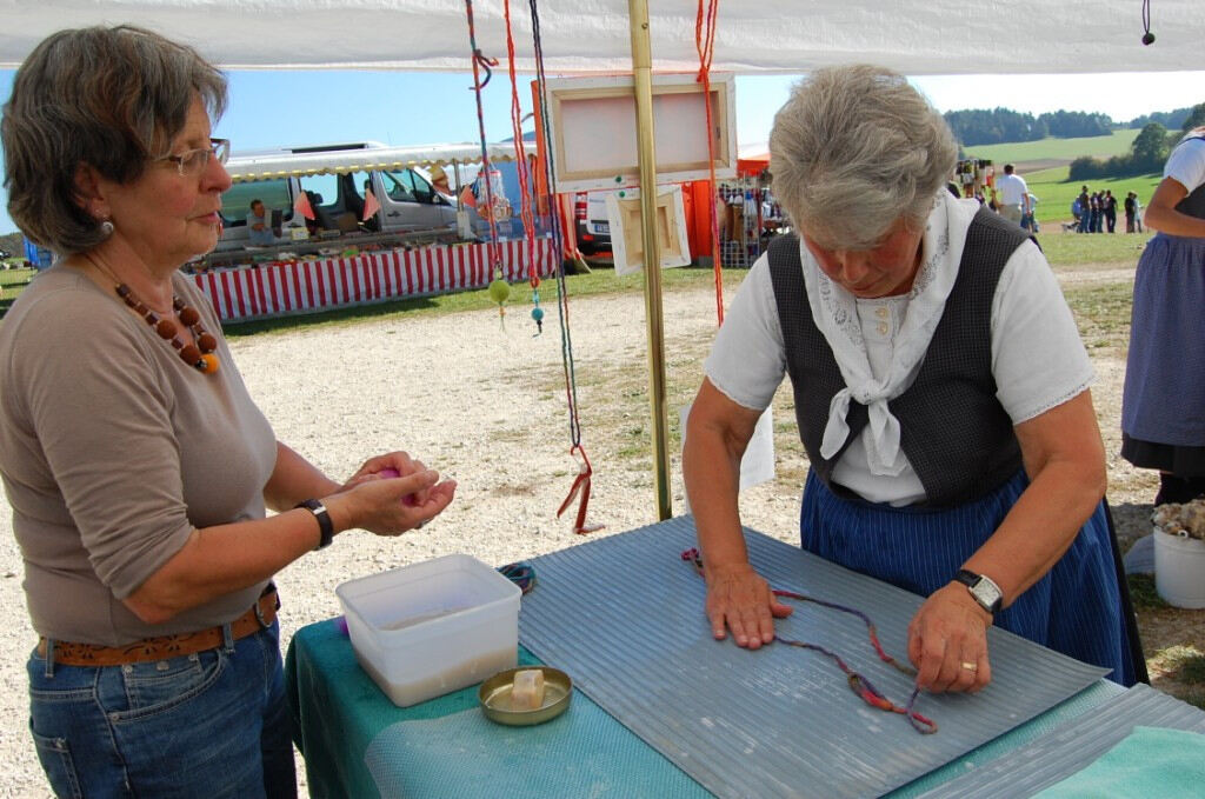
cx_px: 602
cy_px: 400
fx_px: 1002
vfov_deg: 43.5
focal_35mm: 30
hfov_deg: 62.0
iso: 400
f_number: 10
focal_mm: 20
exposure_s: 1/400
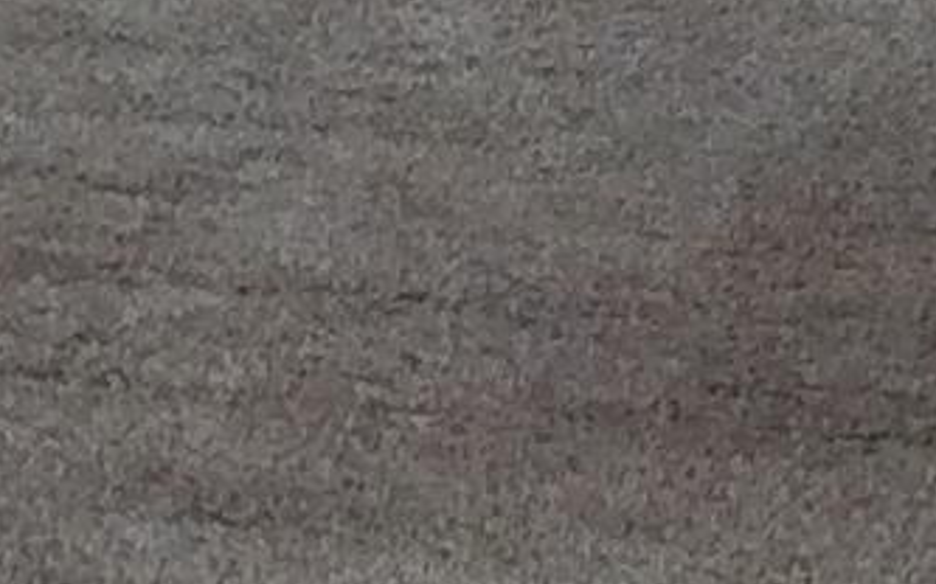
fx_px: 6733
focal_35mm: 264
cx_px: -795
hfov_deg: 7.7
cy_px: -359
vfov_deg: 4.9
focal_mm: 3.3
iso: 50
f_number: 2.4
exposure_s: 1/24
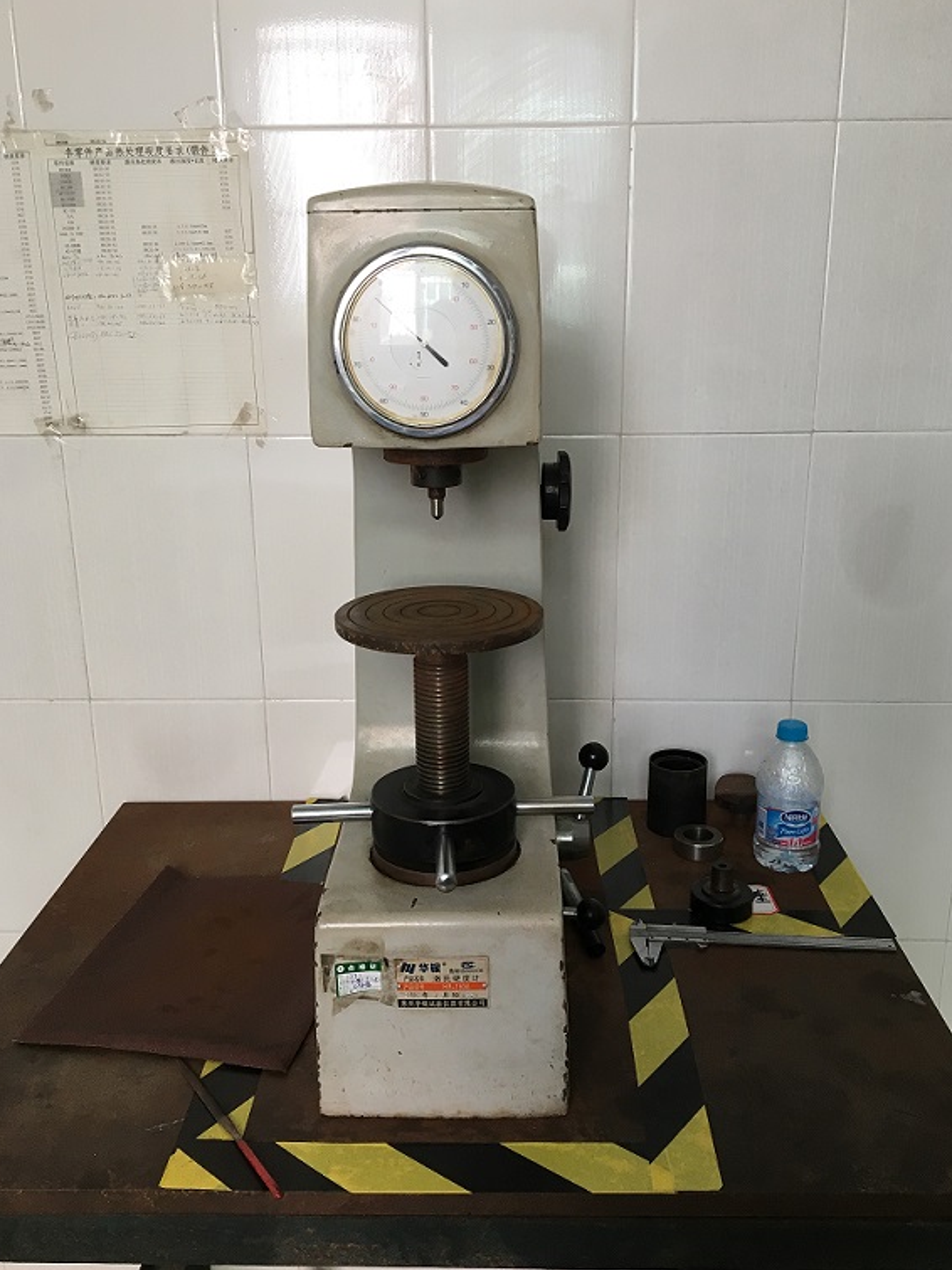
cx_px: 482
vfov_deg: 58.4
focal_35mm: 31
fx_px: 1137
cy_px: 632
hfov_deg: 45.4
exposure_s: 1/33
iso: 50
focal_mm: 4.15
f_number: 2.2
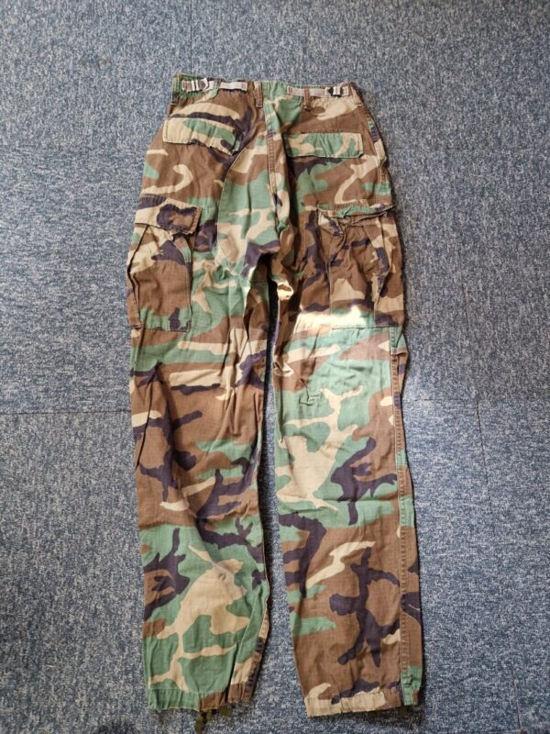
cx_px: 275
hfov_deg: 58.9
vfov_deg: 73.9
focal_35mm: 23
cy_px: 367
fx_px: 487
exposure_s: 1/33
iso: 400
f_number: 1.8
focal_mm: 5.4
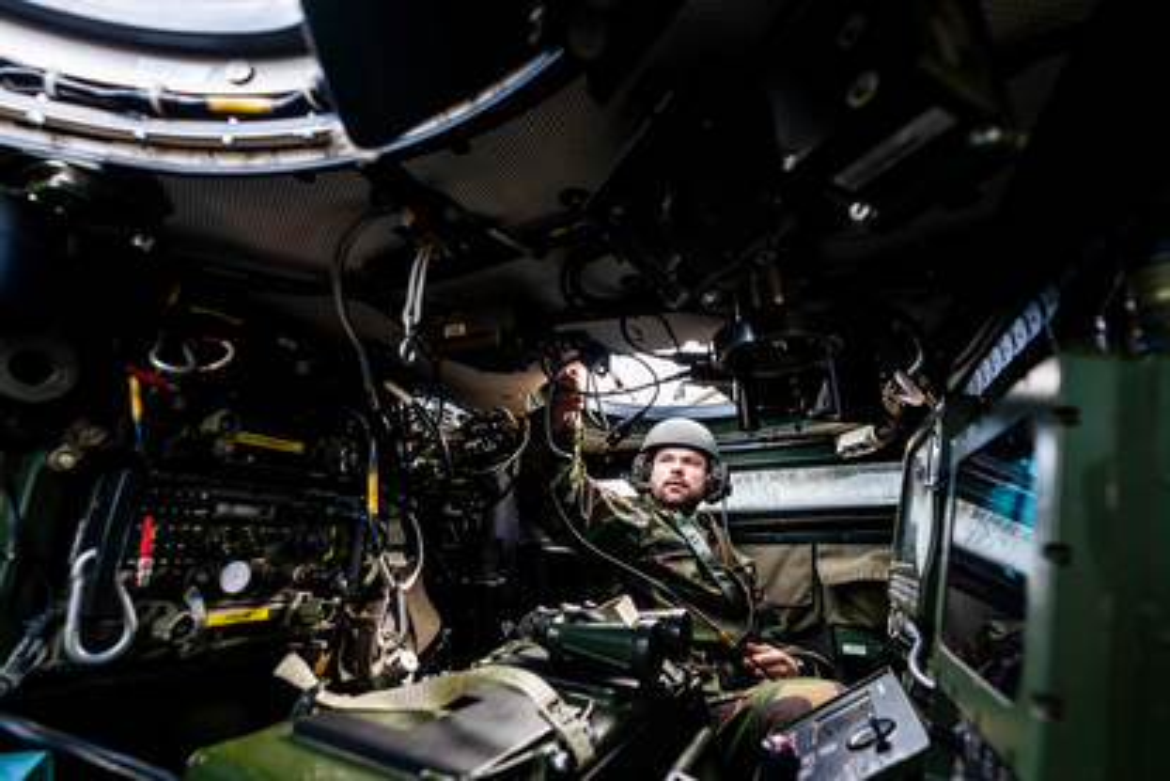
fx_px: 520
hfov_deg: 96.7
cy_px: 390
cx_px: 585
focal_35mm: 16
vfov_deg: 73.8
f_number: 4
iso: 640
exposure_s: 1/125
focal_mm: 16
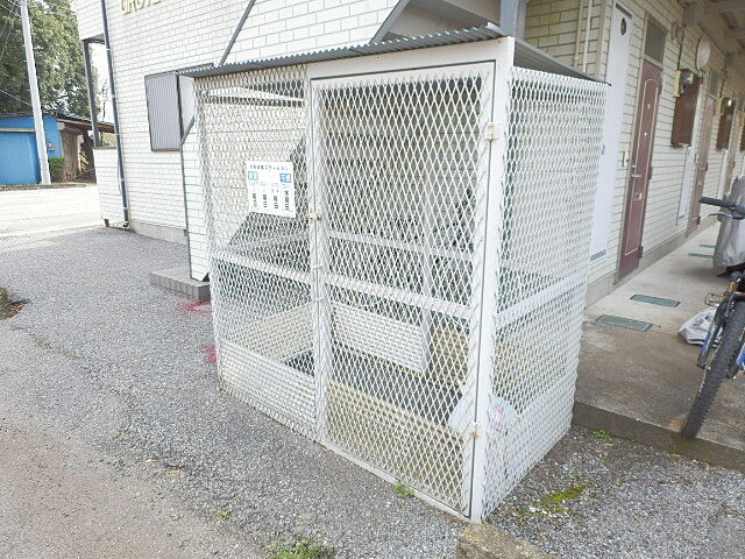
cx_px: 372
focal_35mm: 24
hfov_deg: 71.6
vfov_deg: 56.8
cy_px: 280
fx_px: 517
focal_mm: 4.2
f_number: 3
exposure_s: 1/160
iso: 80
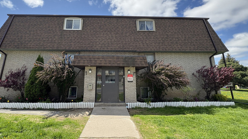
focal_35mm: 17
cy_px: 58
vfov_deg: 63.6
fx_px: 112
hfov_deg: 95.6
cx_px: 112
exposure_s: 1/518
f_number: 2.2
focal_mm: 2.22
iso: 50
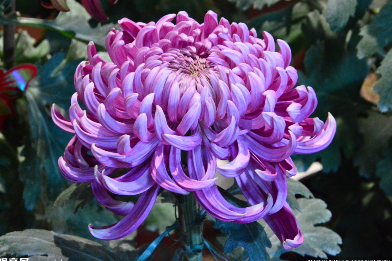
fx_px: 2067
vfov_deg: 7.2
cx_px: 194
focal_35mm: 190
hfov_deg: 10.8
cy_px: 134
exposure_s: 1/25
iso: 6400
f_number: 13
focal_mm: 122
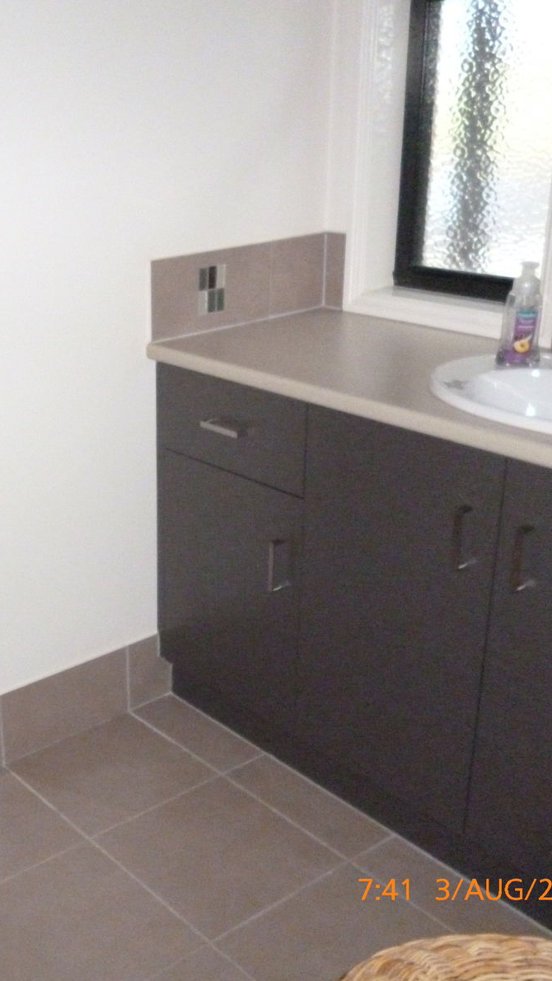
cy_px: 494
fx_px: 1066
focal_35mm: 41
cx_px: 30
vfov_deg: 49.4
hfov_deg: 27.7
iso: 1000
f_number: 3.1
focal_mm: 5
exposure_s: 1/60
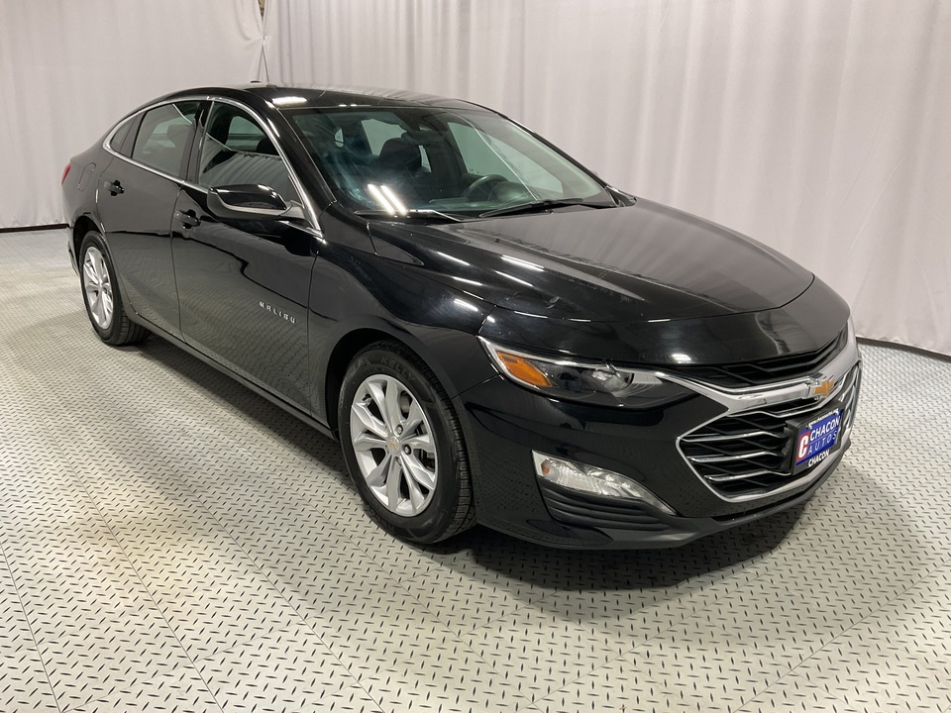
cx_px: 476
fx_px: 797
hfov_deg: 61.7
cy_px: 356
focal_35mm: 29
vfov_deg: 48.2
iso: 64
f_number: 1.8
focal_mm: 3
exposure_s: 1/50
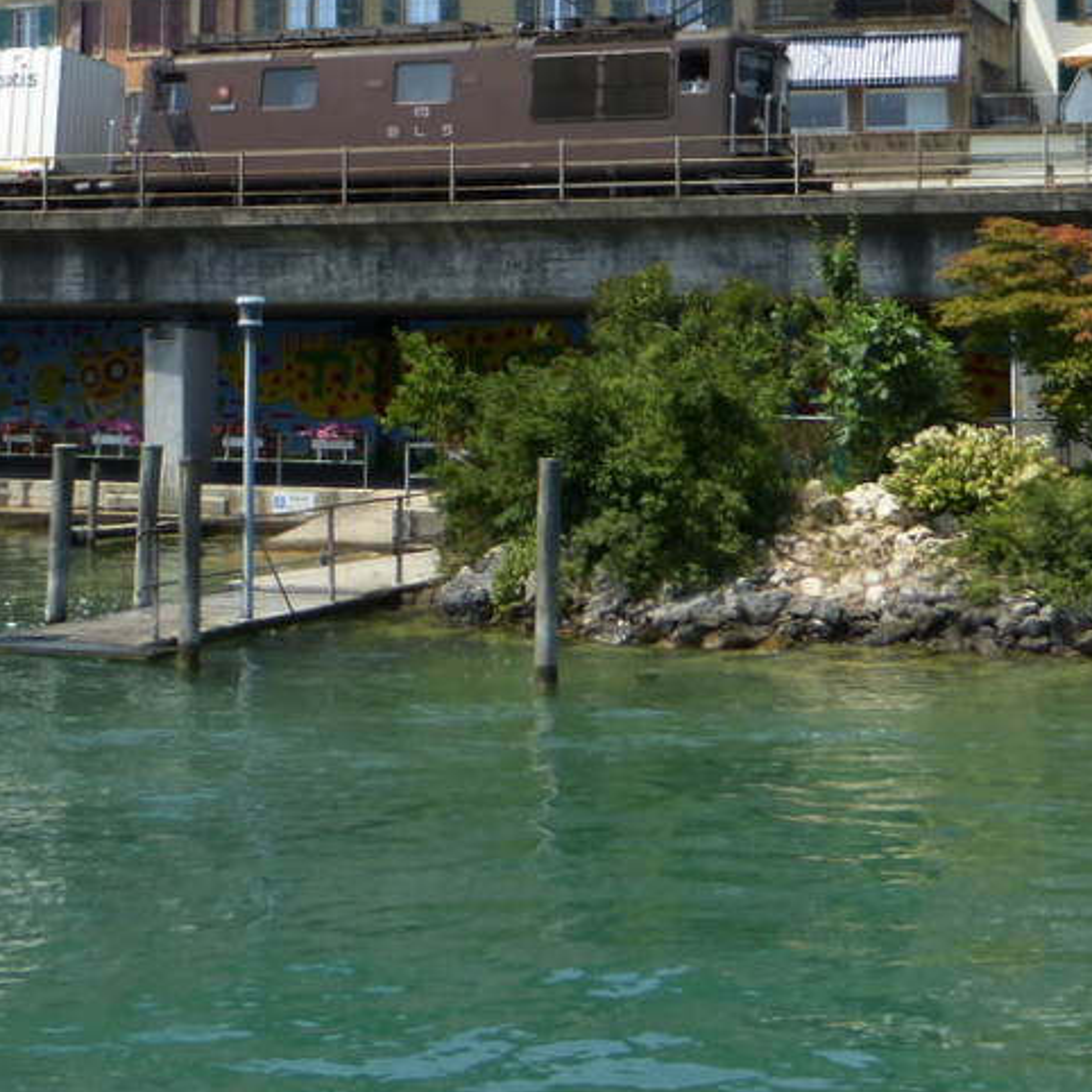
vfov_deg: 29.6
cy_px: 80
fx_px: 1963
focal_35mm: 55
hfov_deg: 29.6
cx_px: 84
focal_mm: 4.3
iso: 100
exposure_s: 1/500
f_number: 4
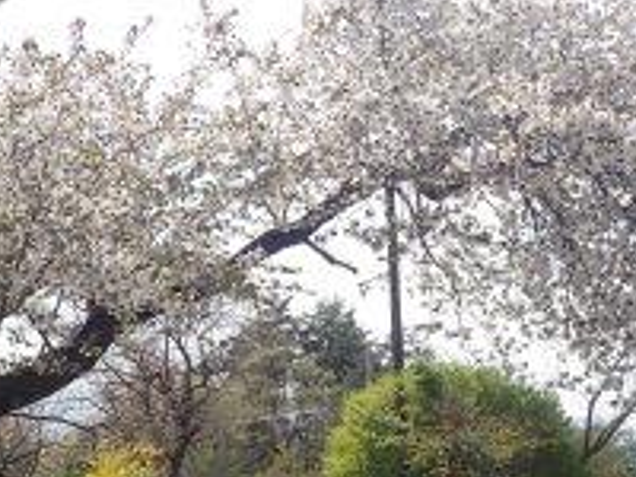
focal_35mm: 56
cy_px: 302
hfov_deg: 34.2
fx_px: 1029
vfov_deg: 26.0
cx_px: 254
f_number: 8
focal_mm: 4.5
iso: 100
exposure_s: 1/125
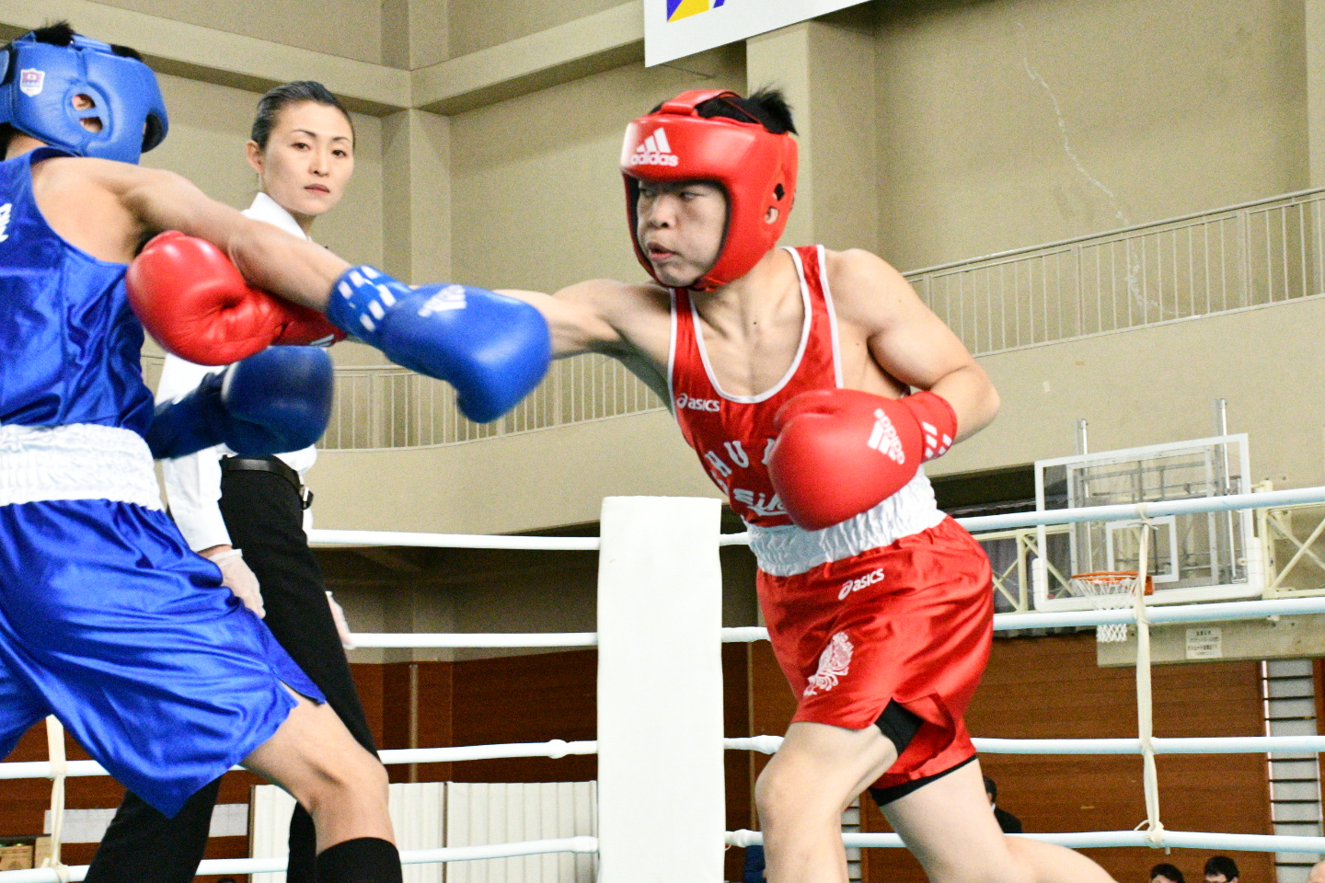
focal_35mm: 81
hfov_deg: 25.0
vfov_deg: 16.9
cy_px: 405
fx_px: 2981
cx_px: 741
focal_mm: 48
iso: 16000
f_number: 9
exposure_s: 1/400
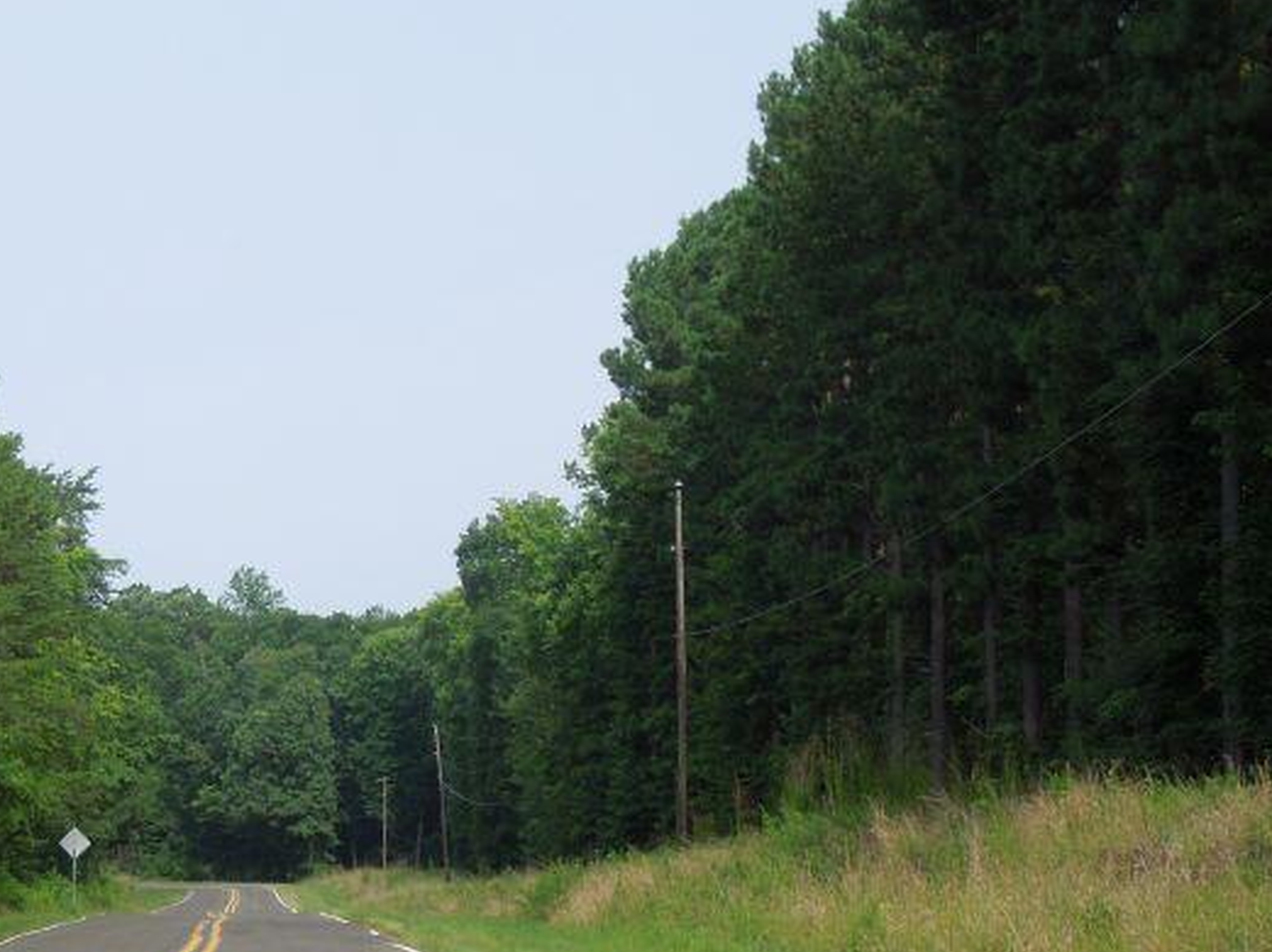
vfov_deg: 12.3
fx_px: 4406
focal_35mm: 120
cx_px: 183
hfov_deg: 16.3
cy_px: 640
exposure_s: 1/500
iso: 100
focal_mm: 11
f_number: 4.3
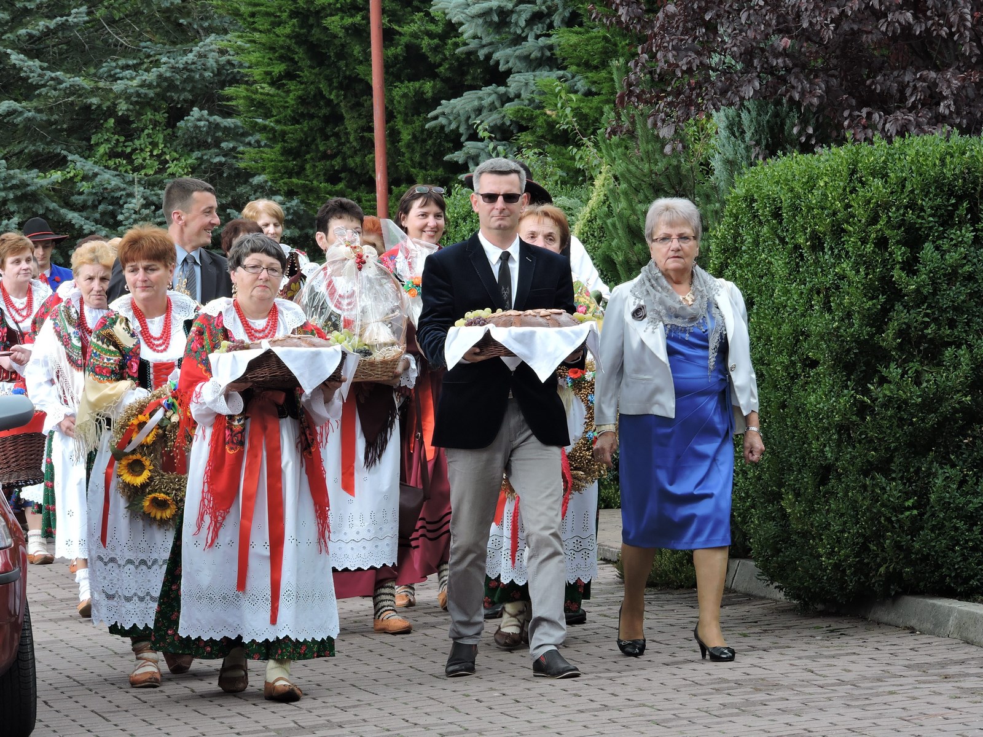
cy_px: 368
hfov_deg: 10.7
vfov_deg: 8.0
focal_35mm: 185
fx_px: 5253
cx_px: 492
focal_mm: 33
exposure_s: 1/125
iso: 140
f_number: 4.6
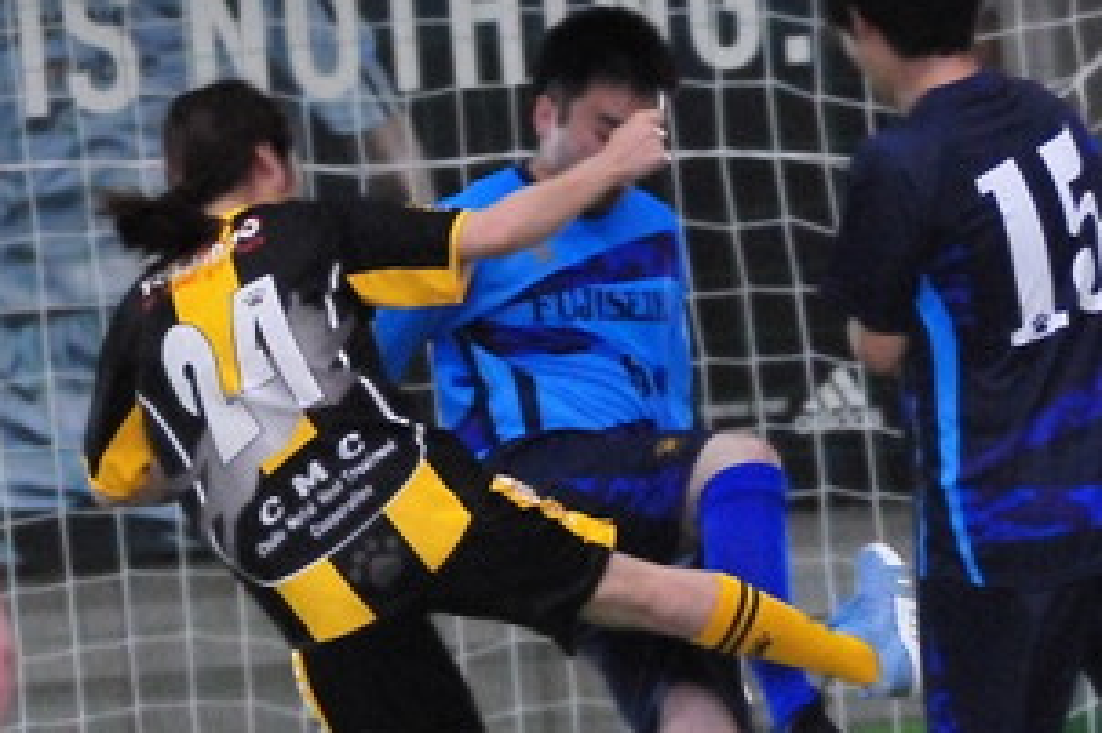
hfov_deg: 4.8
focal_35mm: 434
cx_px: 394
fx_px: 13282
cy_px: 625
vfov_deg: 3.2
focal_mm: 125
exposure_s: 1/640
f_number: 2.8
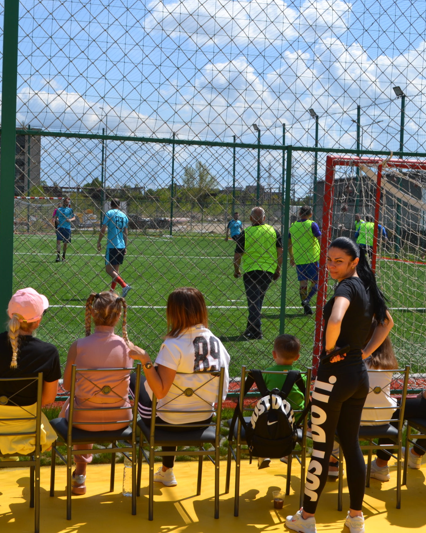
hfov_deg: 27.5
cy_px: 266
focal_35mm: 55
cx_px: 163
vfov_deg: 34.2
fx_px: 867
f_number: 8
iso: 100
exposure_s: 1/250
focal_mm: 26
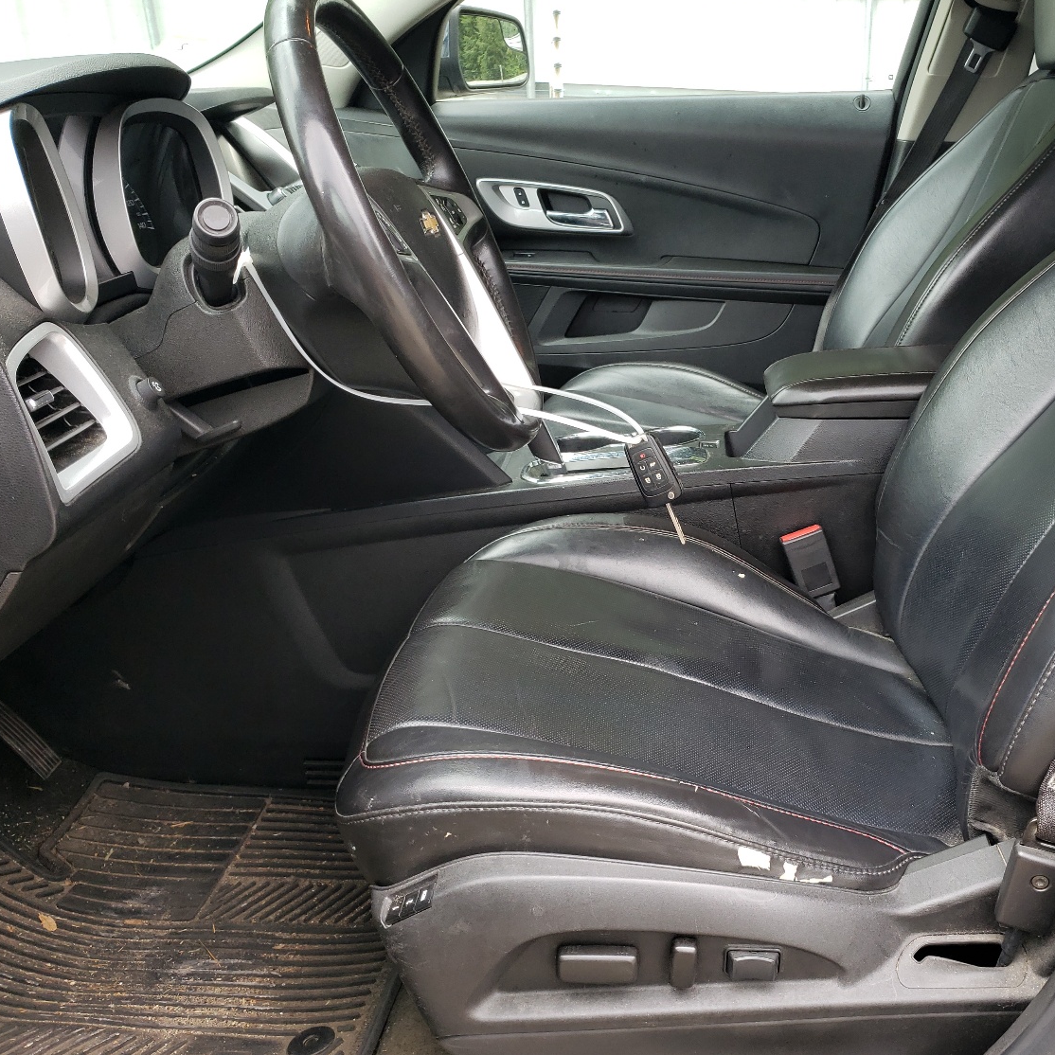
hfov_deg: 49.0
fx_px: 1138
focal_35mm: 33
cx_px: 687
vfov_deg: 49.7
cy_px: 515
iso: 50
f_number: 1.5
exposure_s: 1/109
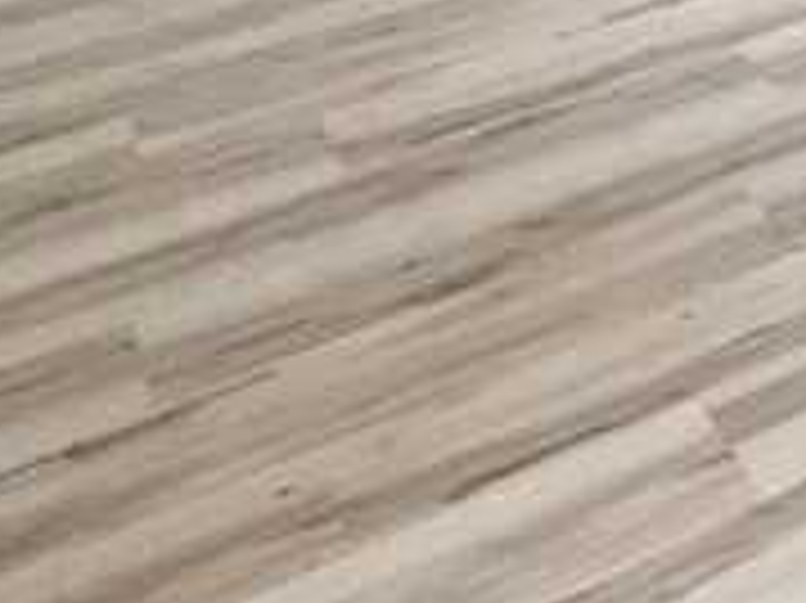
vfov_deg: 16.0
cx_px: 1765
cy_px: -436
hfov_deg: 16.2
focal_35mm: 80
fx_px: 1861
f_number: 2.2
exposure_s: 1/120
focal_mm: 2.22
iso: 64
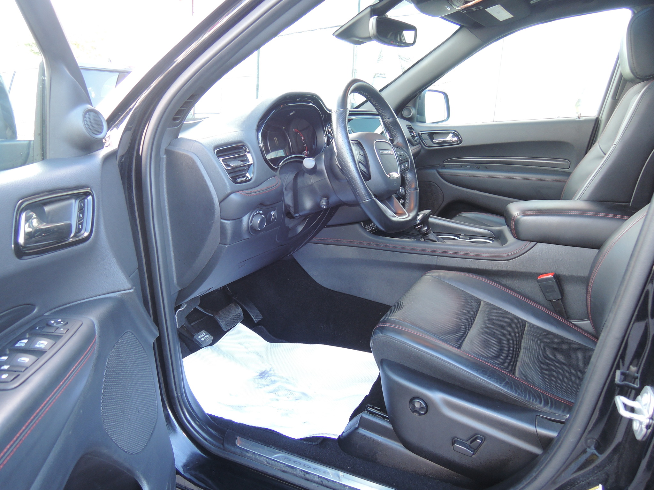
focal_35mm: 24
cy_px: 245
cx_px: 327
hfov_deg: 71.6
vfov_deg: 56.8
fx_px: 453
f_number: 2.8
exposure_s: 1/40
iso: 180
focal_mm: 5.1
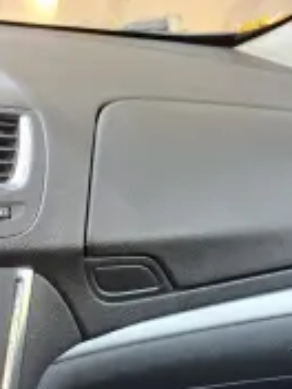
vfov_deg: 39.3
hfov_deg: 26.1
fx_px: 529
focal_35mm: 47
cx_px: -93
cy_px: 292
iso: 250
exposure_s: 1/50
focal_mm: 5.54
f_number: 1.8
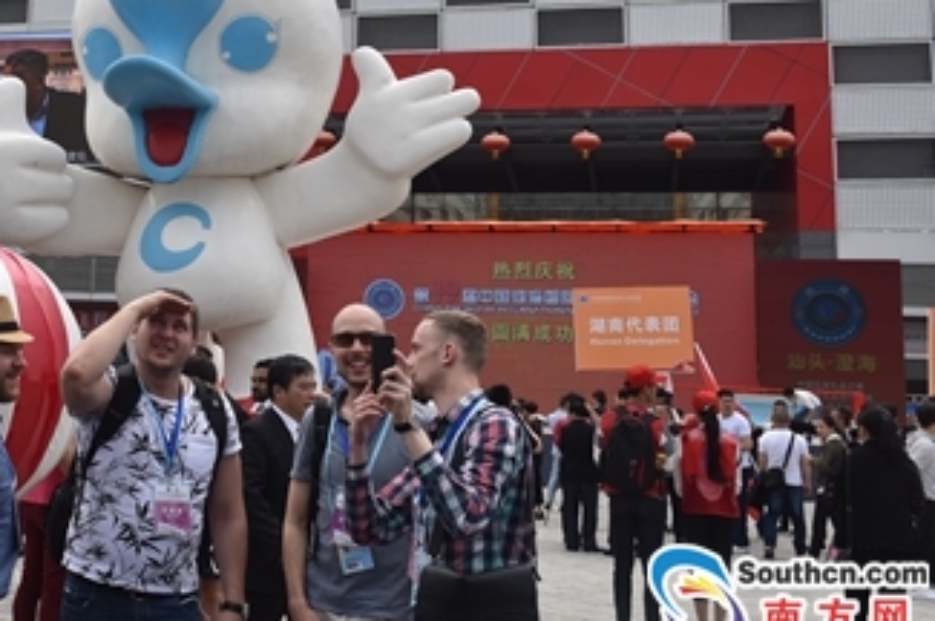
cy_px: 118
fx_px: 1583
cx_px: 95
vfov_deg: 21.9
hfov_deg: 31.4
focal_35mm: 61
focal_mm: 22
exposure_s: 1/750
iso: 100
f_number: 5.6
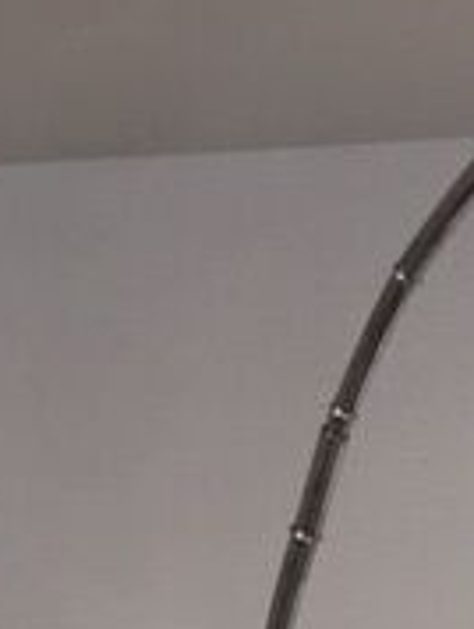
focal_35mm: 104
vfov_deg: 16.2
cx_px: 796
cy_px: 1099
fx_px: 1894
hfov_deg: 13.1
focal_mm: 4.15
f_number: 2.2
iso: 50
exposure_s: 1/33
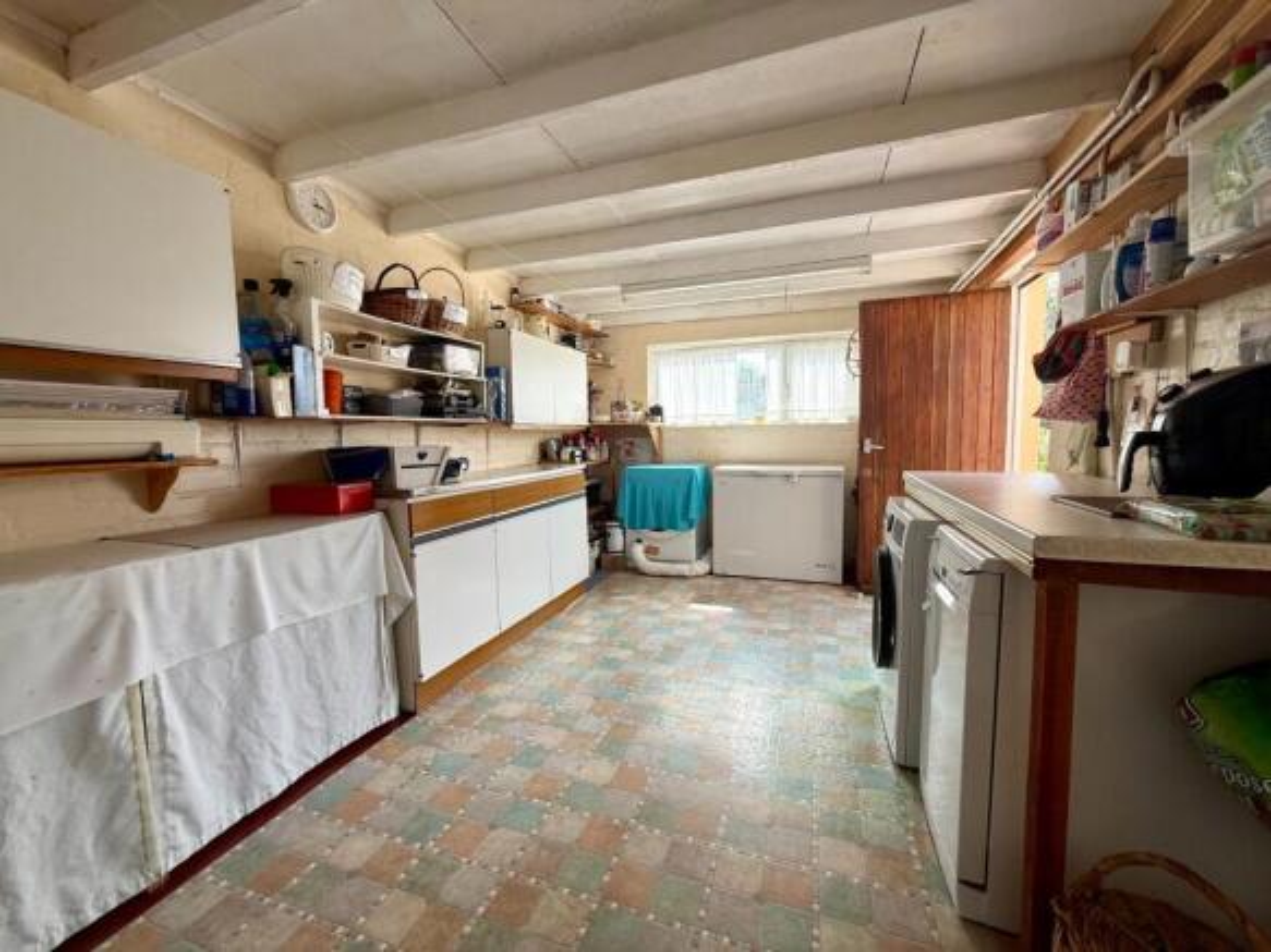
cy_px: 476
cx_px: 636
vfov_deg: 85.7
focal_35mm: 14
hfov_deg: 102.1
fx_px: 514
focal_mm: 2.22
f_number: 2.2
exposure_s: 1/224
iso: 64
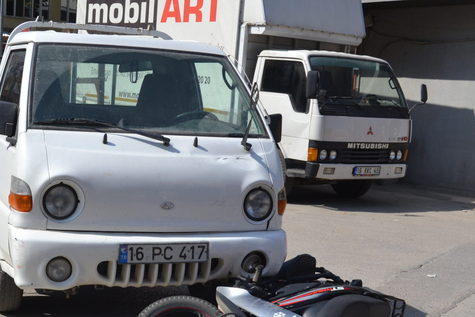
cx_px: 134
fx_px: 831
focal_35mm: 63
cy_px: 217
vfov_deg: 21.5
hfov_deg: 31.5
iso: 400
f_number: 6.3
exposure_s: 1/1600
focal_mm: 26
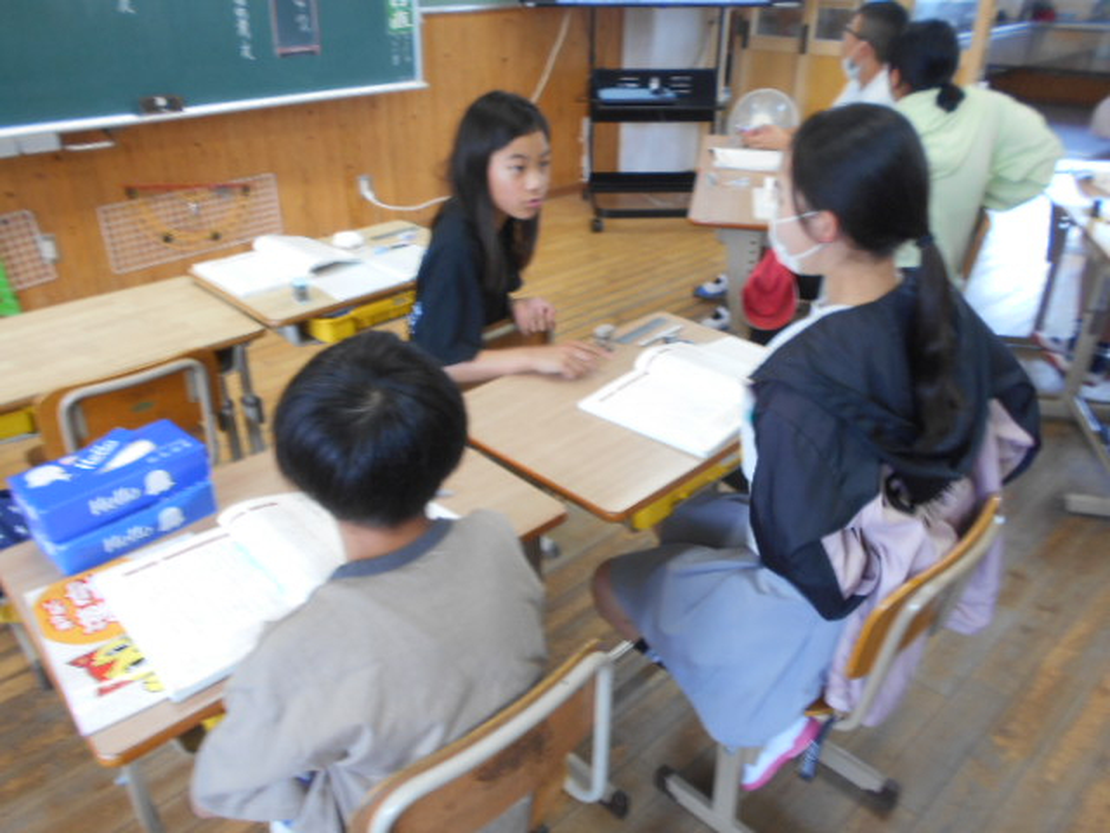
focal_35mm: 26
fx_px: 834
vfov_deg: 53.1
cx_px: 555
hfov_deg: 67.3
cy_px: 416
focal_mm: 4.6
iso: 125
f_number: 3.2
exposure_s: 1/30
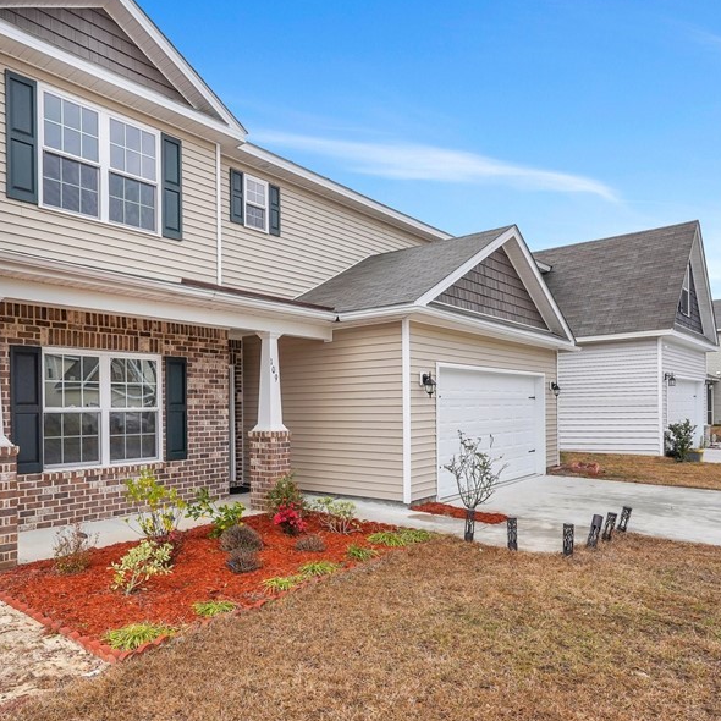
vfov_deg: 62.7
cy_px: 406
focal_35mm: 25
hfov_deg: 61.9
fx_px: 589
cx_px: 263
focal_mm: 16
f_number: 9
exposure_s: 1/320
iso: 320
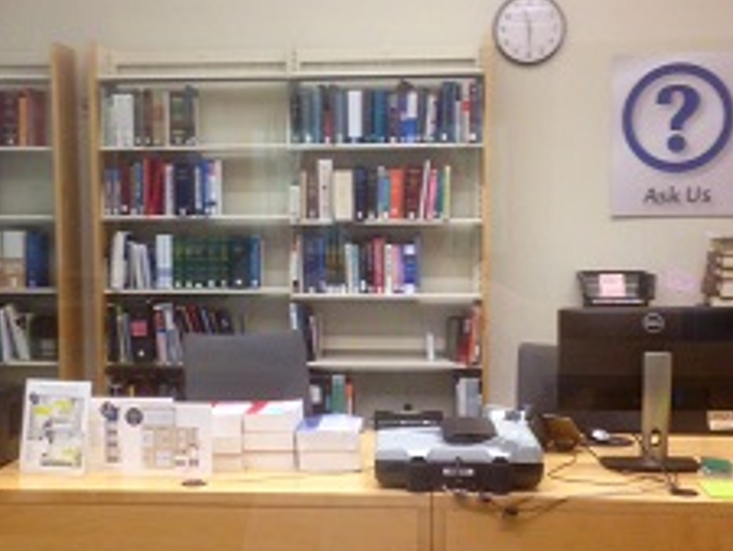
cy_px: 316
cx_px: 303
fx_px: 1271
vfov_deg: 24.4
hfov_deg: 32.1
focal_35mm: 60
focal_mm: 4.12
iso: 80
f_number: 2.4
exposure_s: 1/20
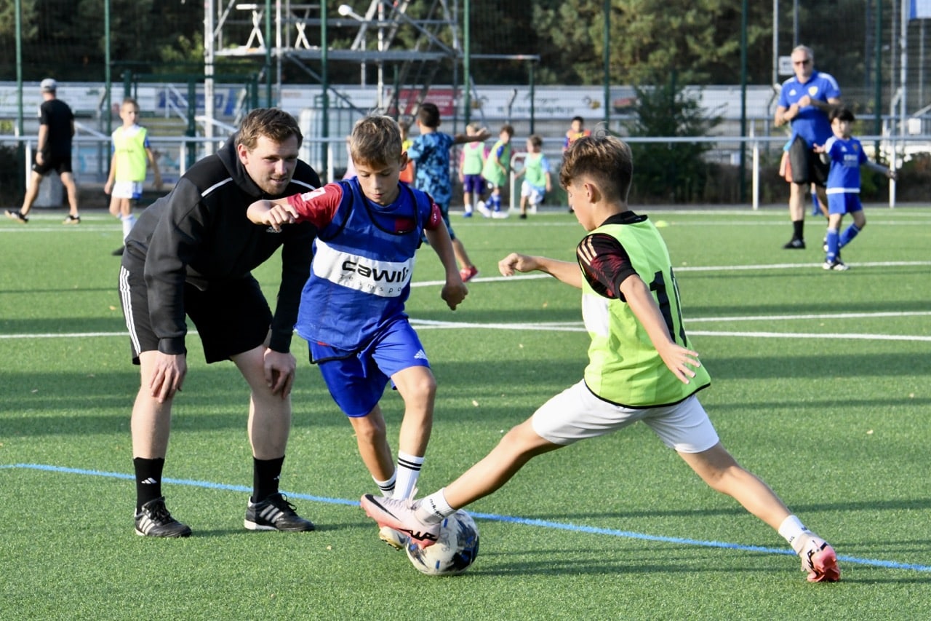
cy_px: 310
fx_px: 5688
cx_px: 466
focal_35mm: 220
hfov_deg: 9.4
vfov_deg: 6.2
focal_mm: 220
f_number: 16
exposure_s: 1/1000
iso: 5000
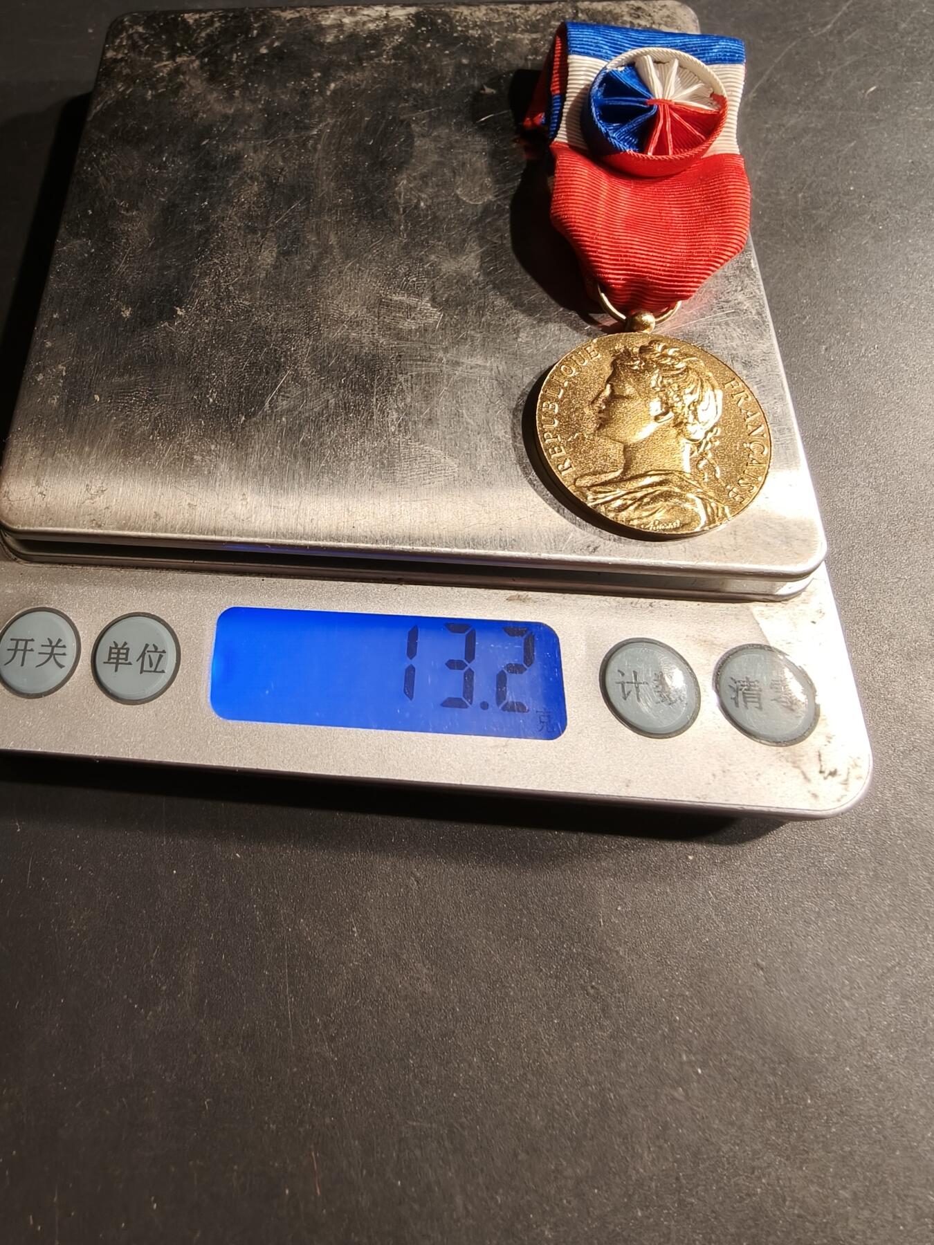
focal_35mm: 23
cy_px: 622
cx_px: 467
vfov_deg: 73.9
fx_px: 827
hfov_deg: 58.9
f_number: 2
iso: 160
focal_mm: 2.32
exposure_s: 1/100
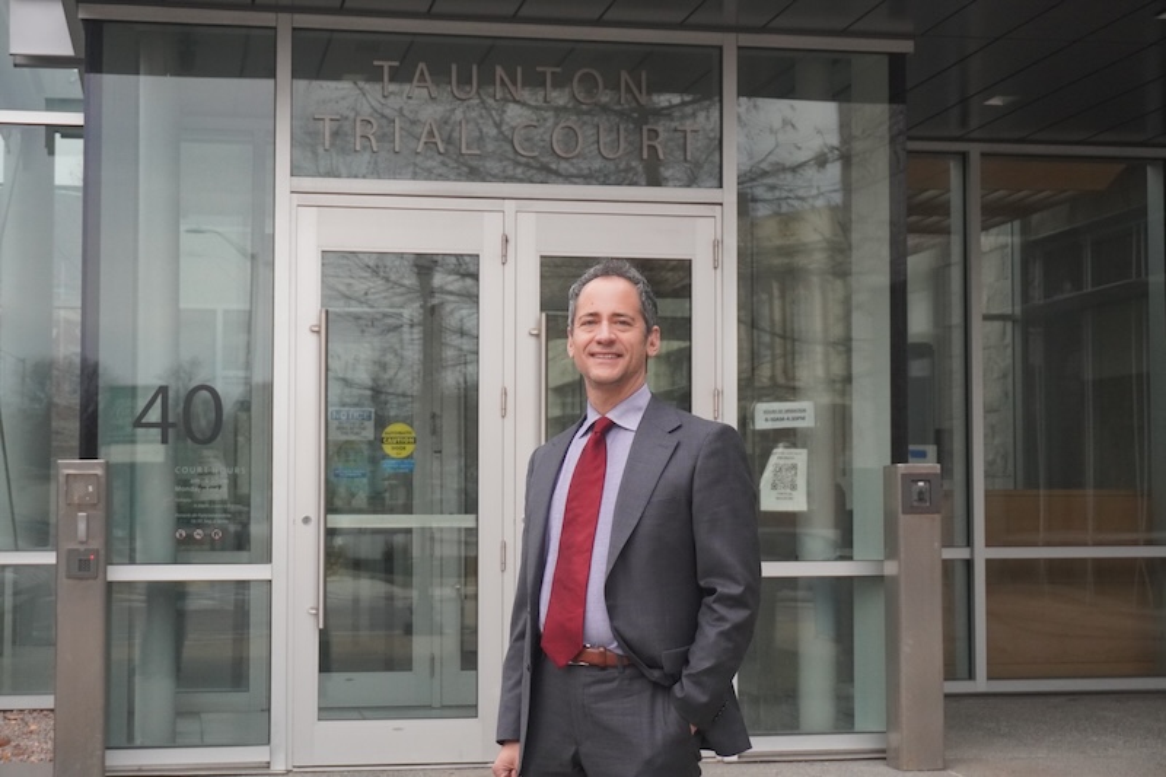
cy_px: 388
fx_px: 2040
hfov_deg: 31.9
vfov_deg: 21.6
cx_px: 583
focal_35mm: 63
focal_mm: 42
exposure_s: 1/160
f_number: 5.6
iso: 2500
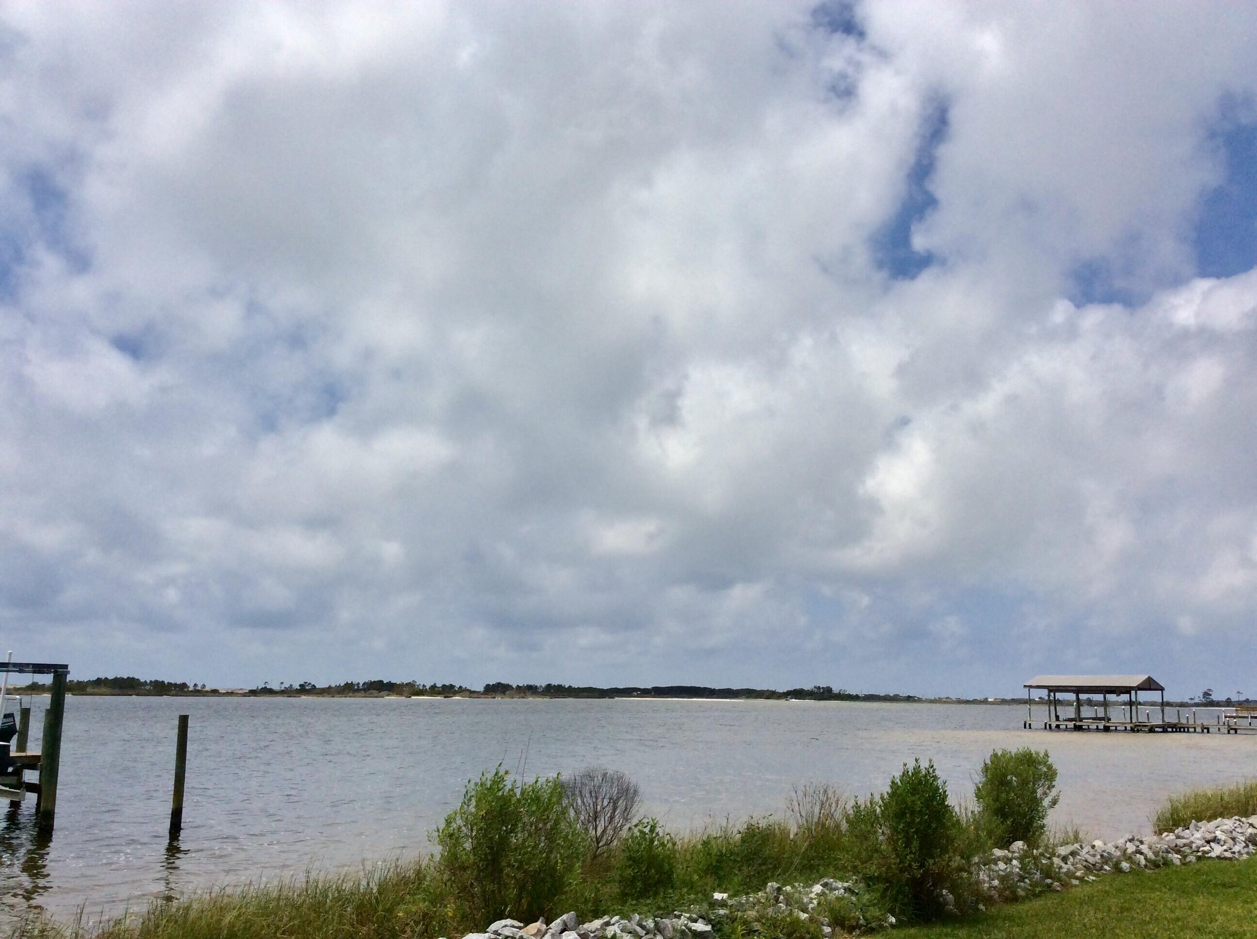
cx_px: 628
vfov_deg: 44.1
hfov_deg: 56.9
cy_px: 470
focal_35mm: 32
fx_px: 1160
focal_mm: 3.3
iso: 32
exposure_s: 1/4098
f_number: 2.4
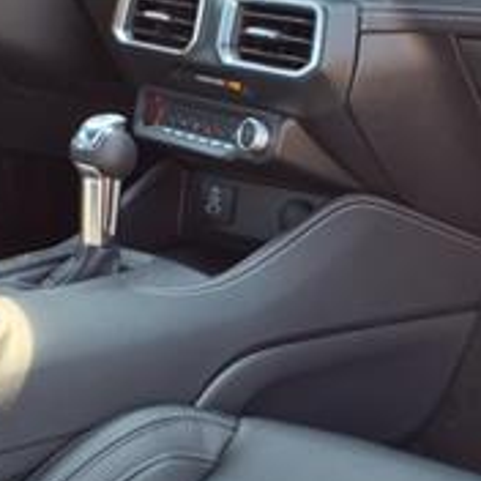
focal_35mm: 87
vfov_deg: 19.8
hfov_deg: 19.8
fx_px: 1368
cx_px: 353
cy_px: 344
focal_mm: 3.58
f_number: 1.9
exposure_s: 1/123
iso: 40
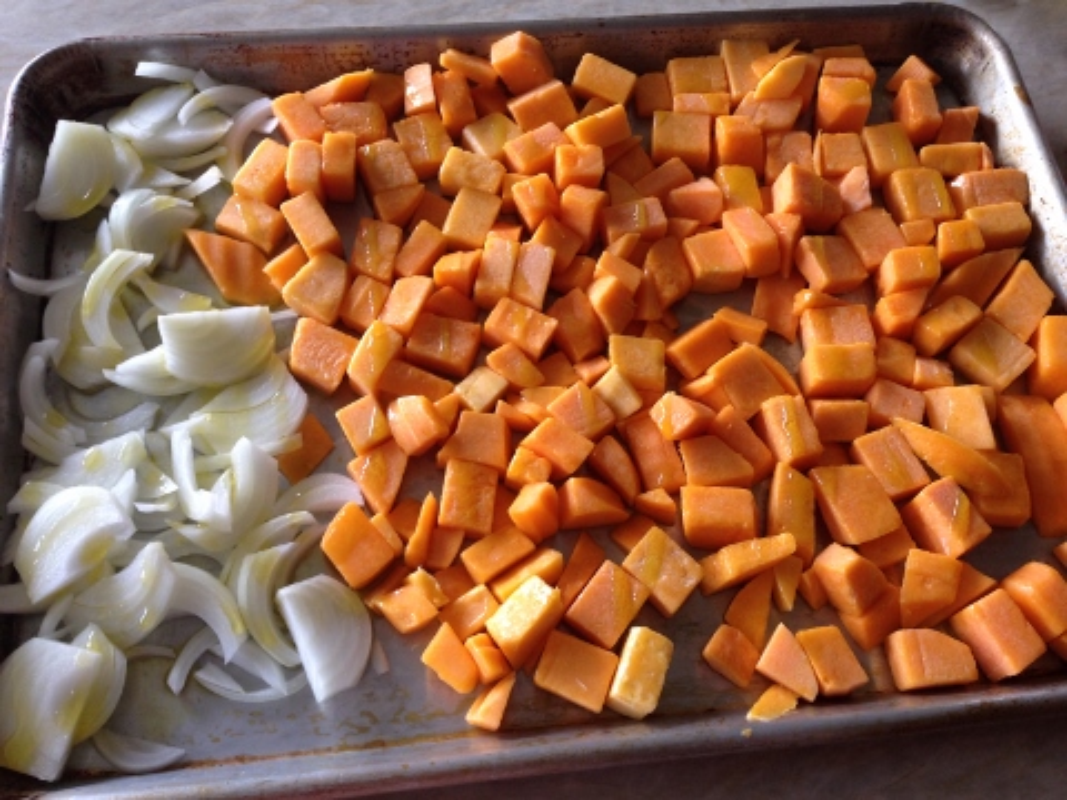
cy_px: 400
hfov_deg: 55.4
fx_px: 1017
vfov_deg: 42.9
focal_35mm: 33
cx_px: 534
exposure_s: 1/30
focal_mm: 4.12
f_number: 2.4
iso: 50
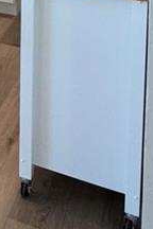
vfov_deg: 21.0
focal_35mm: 81
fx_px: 516
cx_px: -154
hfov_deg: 14.1
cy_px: -119
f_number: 2.2
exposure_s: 1/120
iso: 200
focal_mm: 2.22
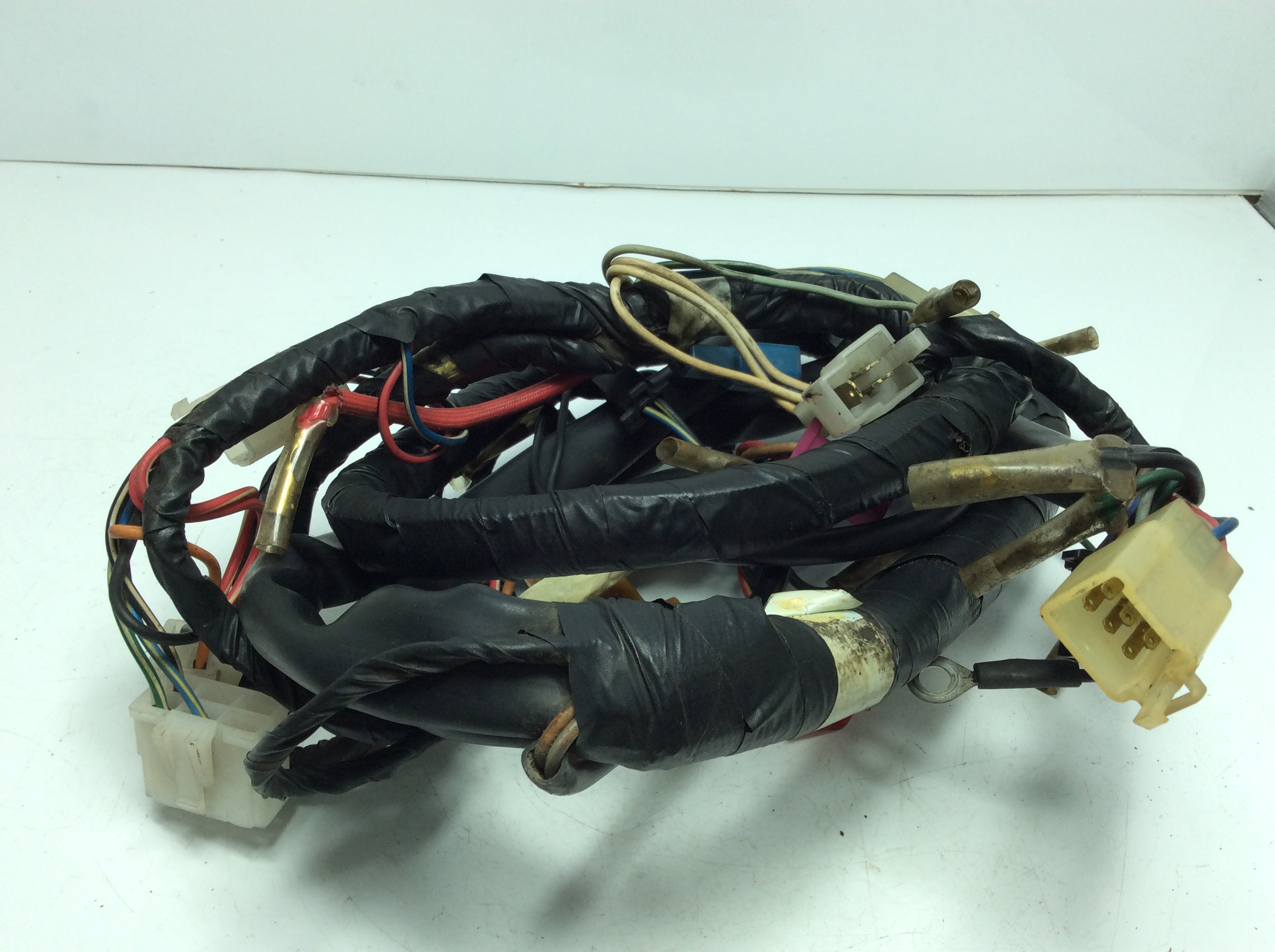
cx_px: 638
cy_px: 476
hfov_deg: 56.9
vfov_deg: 44.1
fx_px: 1177
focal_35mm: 32
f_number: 2.4
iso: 32
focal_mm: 3.3
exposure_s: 1/252
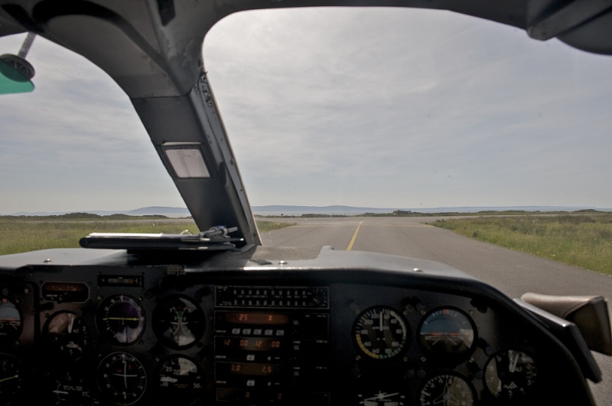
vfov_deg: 52.9
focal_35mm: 24
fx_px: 407
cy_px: 203
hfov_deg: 73.8
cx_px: 306
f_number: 9
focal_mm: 24
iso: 200
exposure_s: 1/320
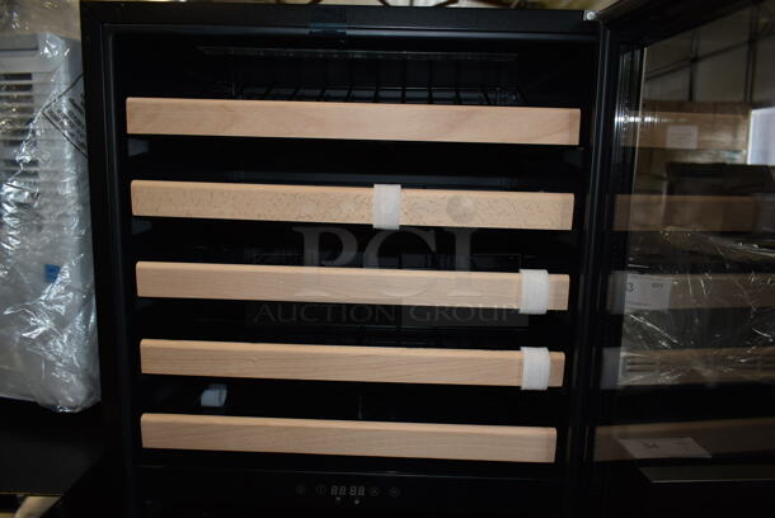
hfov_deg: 67.3
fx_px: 582
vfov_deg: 48.0
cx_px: 388
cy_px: 259
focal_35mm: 27
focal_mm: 18
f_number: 3.5
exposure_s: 1/60
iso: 250
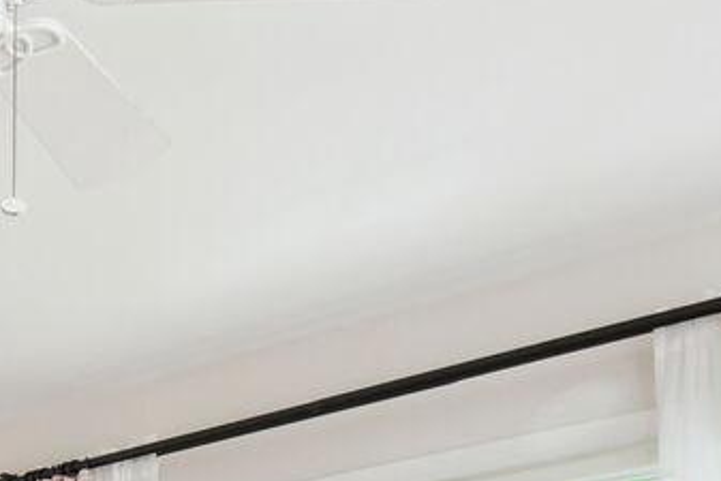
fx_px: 1643
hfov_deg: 20.7
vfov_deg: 13.5
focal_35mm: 82
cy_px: 1050
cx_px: -394
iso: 400
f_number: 8
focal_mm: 16
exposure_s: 1/1.25
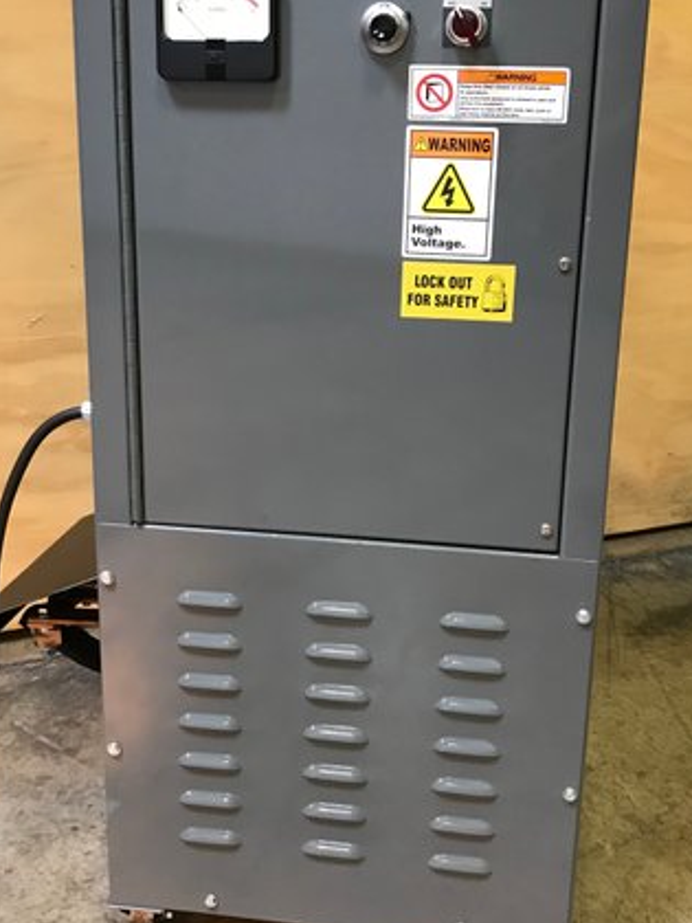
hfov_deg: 35.9
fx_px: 1066
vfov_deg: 46.7
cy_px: 409
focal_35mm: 40
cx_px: 371
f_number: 1.8
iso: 50
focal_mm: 3.99
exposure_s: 1/15
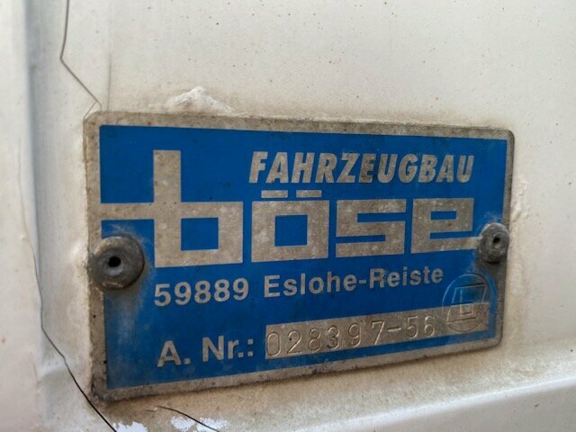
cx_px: 288
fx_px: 433
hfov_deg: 67.3
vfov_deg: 53.1
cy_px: 216
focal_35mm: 26
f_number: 1.8
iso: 32
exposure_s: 1/126
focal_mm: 4.25
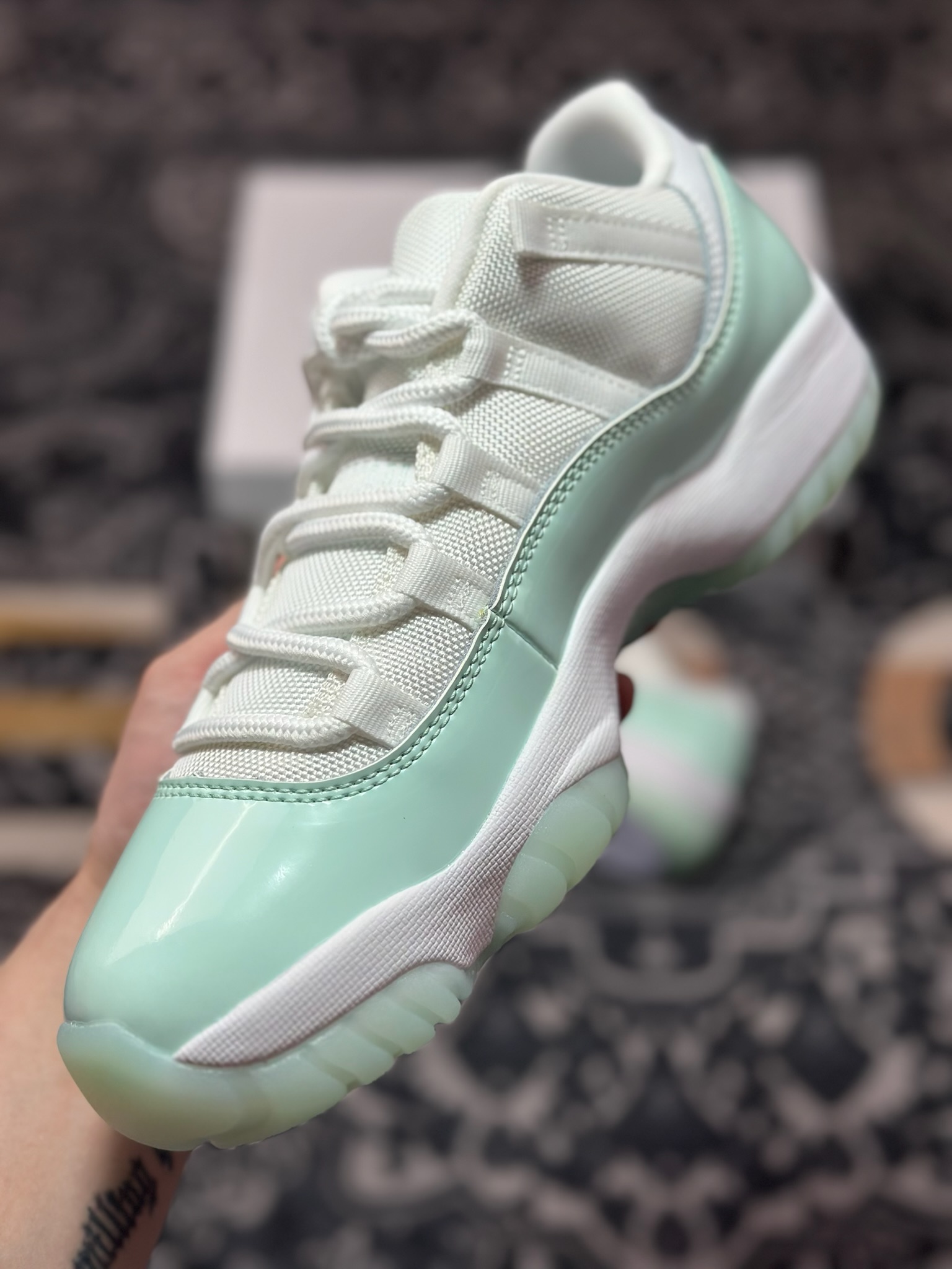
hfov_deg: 30.3
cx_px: 476
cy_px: 634
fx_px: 1760
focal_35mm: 48
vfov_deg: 39.7
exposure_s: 1/1199
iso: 80
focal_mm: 6.86
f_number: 1.78
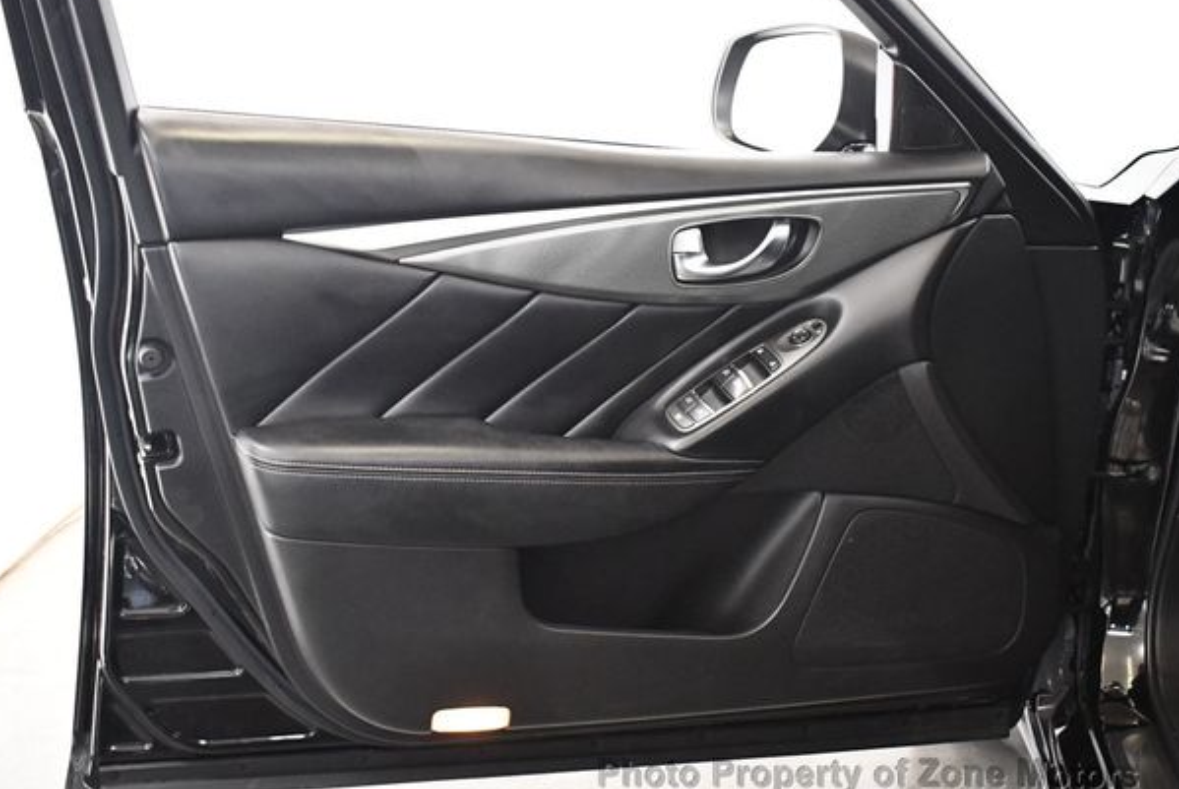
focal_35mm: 47
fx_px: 1541
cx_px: 575
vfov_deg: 28.7
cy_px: 392
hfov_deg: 41.9
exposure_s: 1/100
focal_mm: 22
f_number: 3.8
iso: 3200
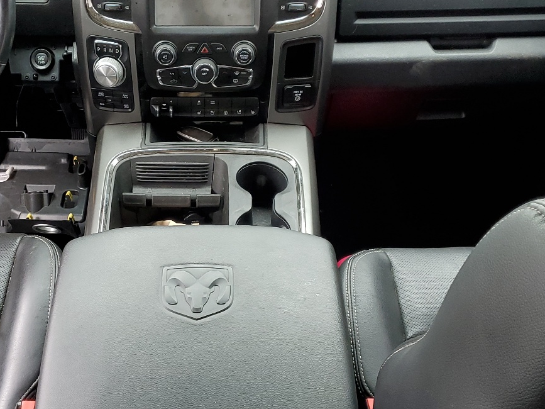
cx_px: 182
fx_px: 756
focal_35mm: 48
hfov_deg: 39.2
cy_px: 209
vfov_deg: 30.3
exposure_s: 1/120
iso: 80
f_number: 1.5
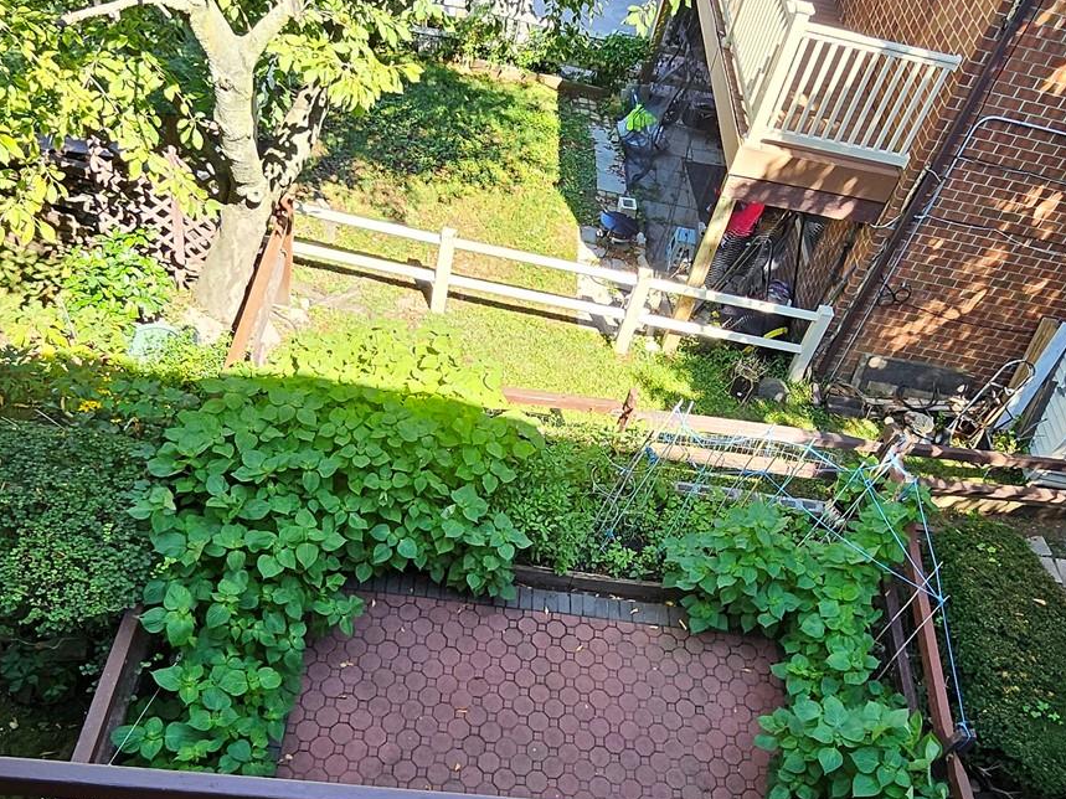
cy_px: 468
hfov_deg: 58.0
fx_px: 955
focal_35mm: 31
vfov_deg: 45.3
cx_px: 625
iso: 32
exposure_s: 1/130
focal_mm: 1.74
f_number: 2.2
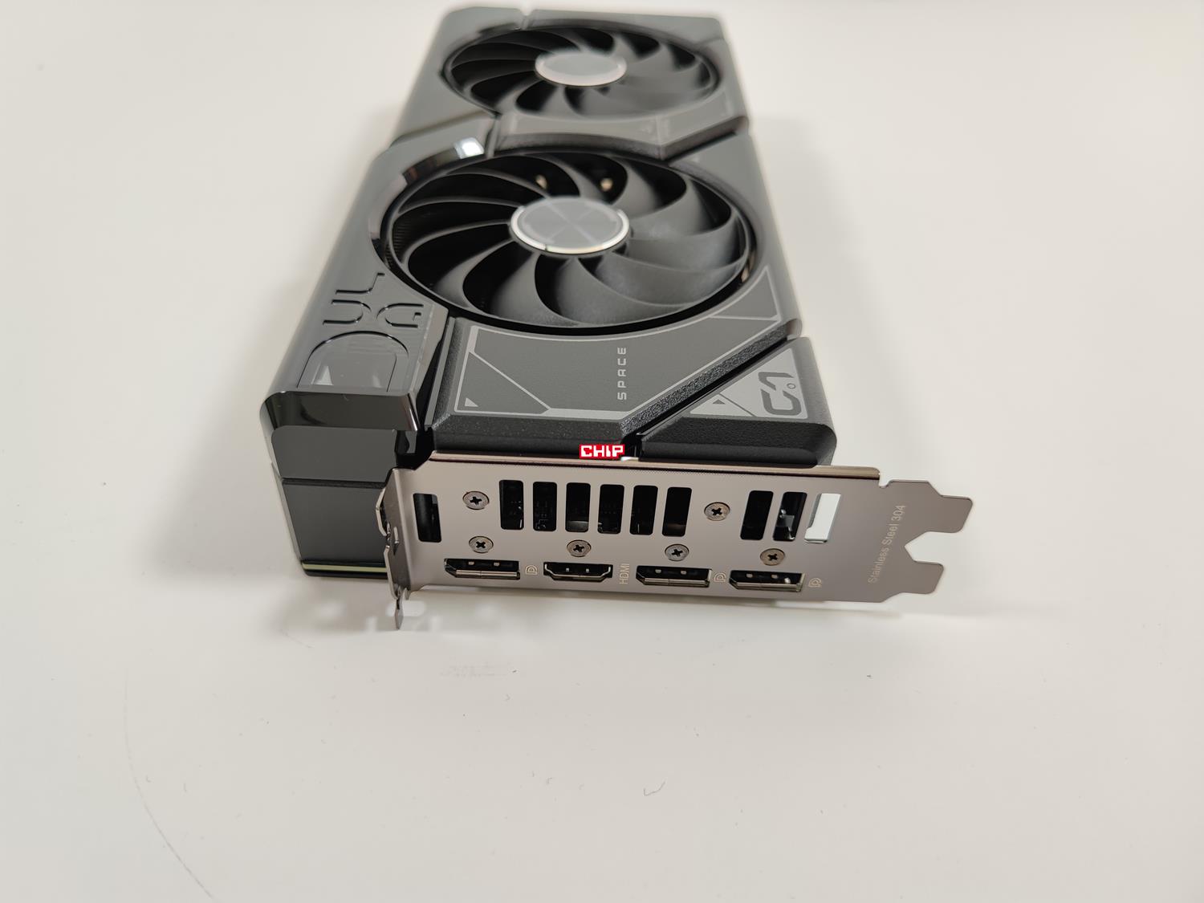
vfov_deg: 54.9
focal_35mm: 25
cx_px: 602
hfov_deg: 69.4
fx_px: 870
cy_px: 452
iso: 54
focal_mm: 6.78
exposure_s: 1/100
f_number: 1.85
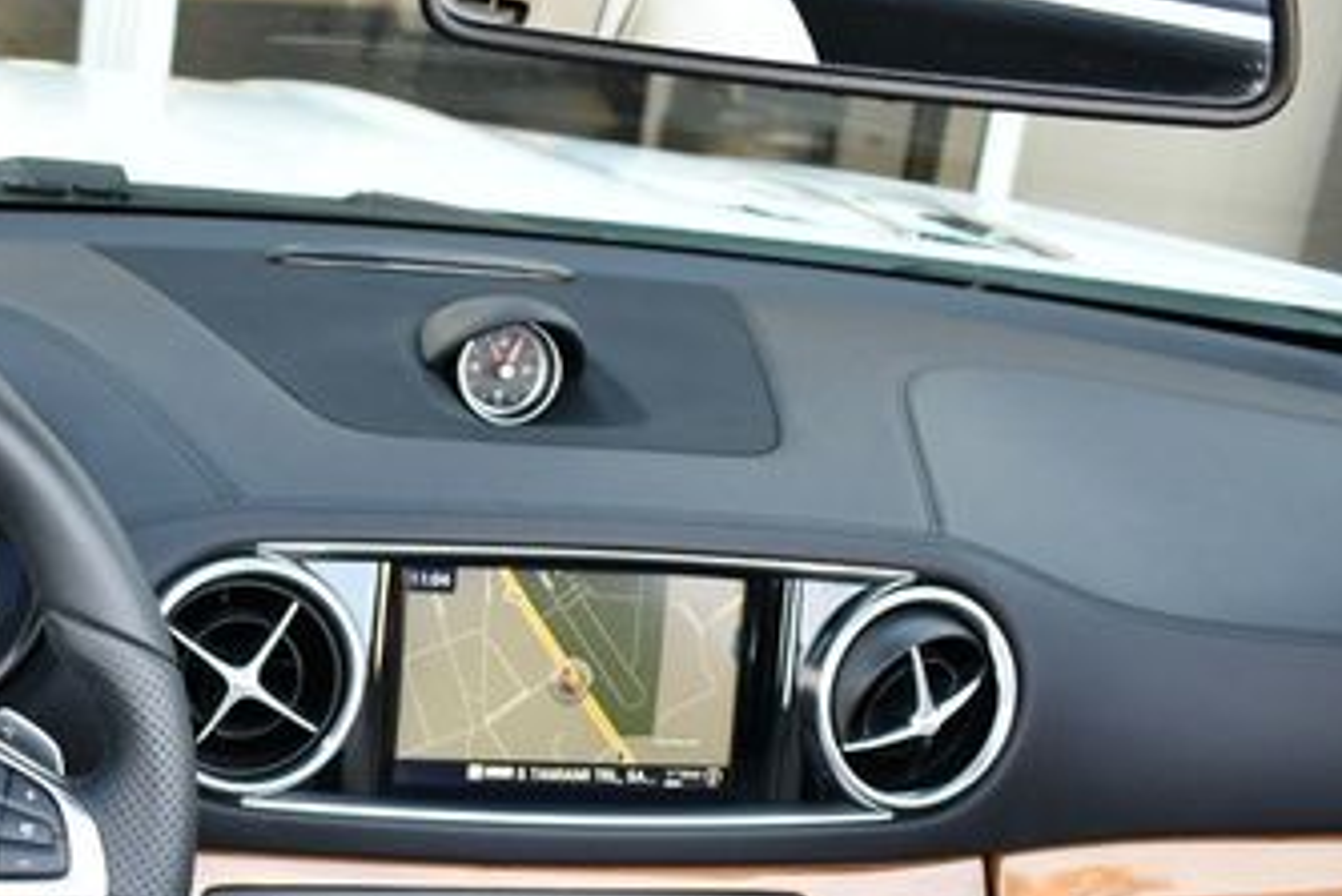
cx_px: 104
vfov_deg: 19.4
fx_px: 2573
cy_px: 824
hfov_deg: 28.0
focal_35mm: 69
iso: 500
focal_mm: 18
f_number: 3.5
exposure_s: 1/250
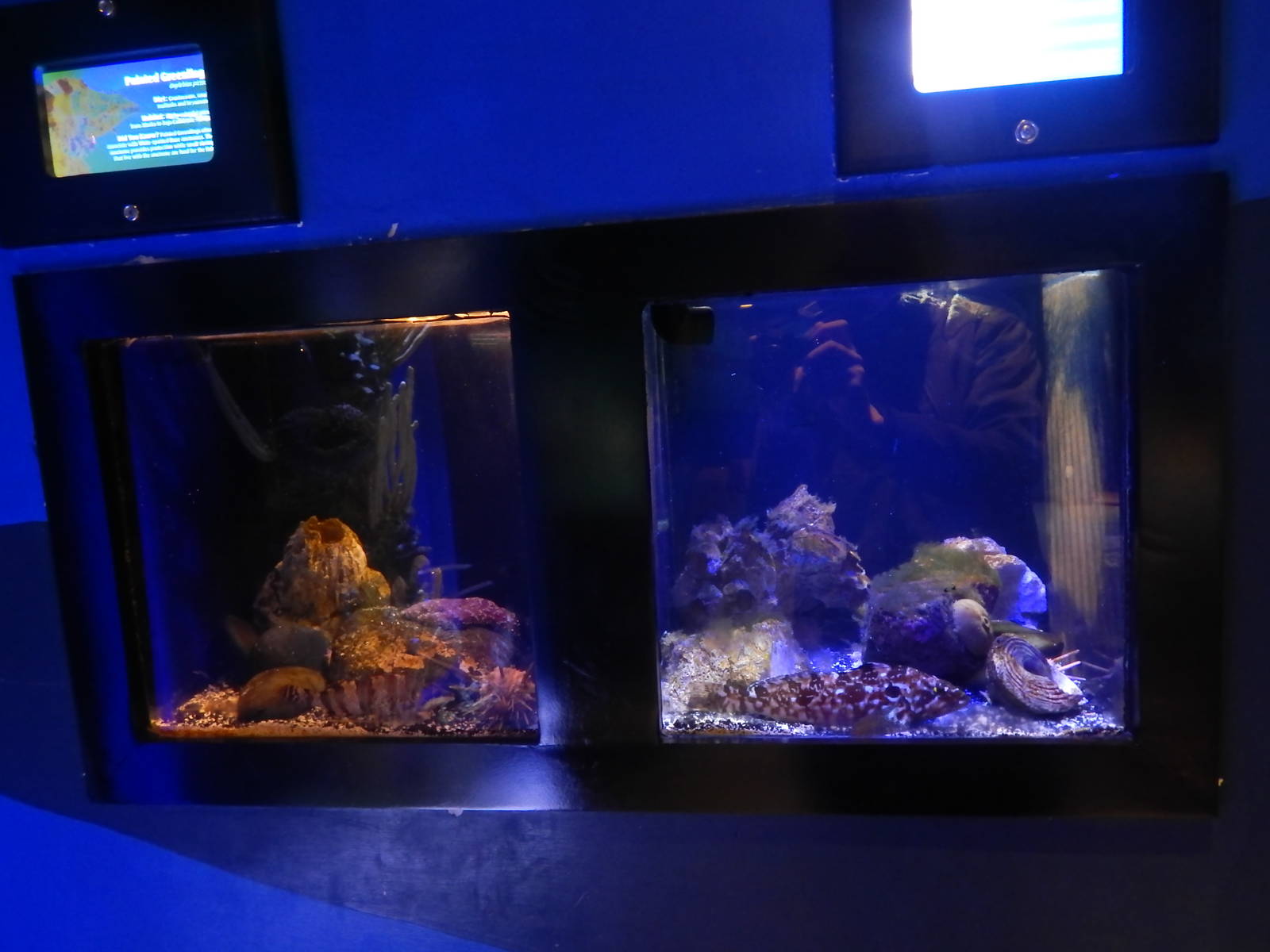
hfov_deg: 69.4
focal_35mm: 25
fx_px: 917
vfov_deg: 54.9
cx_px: 635
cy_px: 476
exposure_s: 1/8
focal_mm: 4.5
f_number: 3.1
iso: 1600
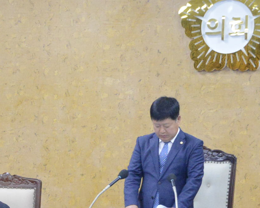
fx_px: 2594
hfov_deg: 5.7
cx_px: -62
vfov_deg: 4.6
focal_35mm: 337
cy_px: 292
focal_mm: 82
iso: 6400
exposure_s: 1/125
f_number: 6.3
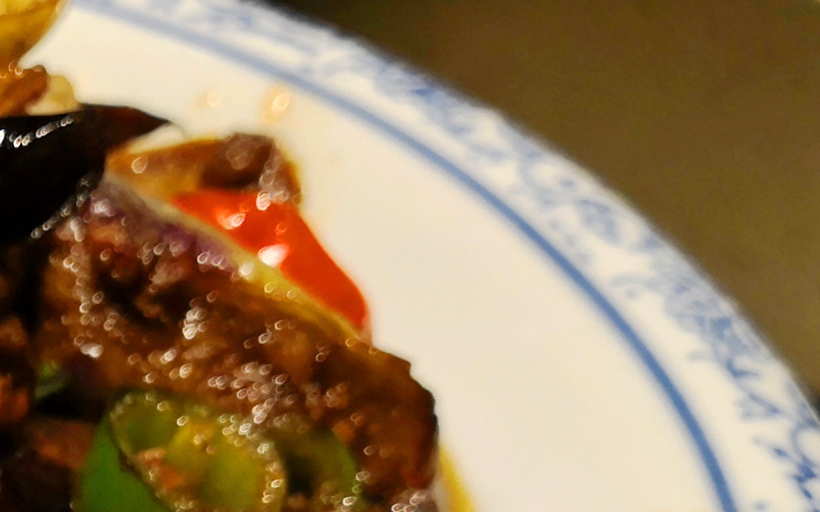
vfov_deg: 13.3
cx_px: -382
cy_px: 747
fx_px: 2078
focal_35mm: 93
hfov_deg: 19.6
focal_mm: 3.95
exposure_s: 1/100
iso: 80
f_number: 1.6
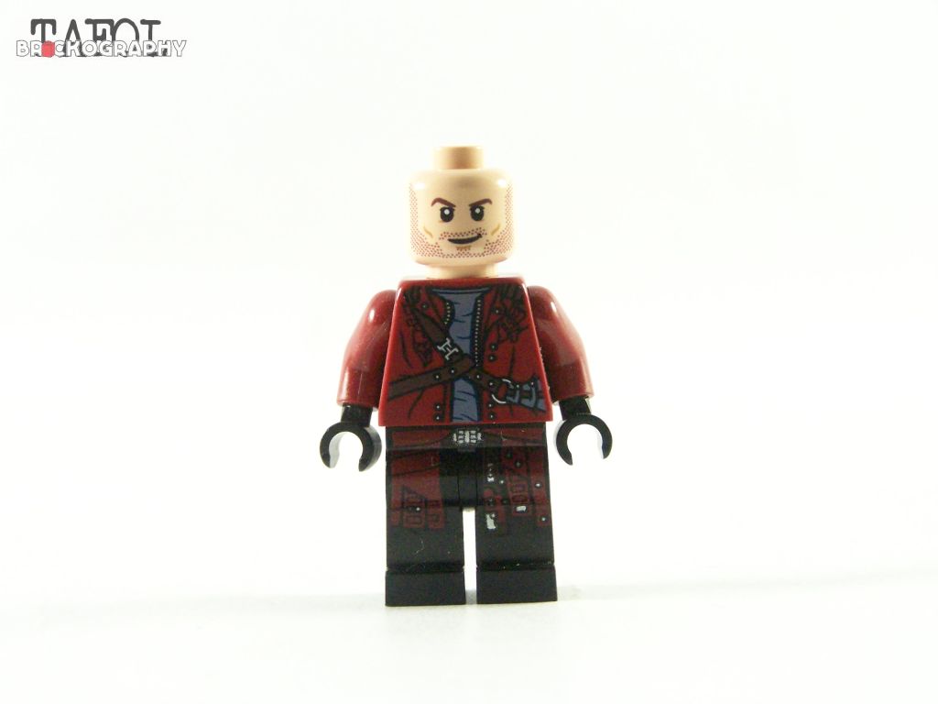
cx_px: 469
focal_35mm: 82
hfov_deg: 23.8
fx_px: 2222
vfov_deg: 18.0
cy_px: 352
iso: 400
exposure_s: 1/60
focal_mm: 13.7
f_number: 3.6
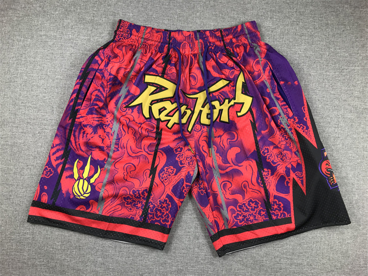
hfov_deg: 63.4
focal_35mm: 28
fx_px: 298
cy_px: 138
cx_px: 184
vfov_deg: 49.7
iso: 32
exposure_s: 1/50
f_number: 1.8
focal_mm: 3.99
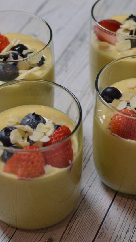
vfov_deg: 25.4
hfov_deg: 14.4
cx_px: 105
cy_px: 121
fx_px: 537
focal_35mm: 84
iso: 200
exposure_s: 1/60
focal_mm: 35
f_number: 4
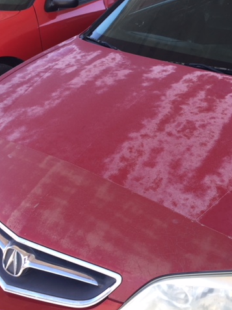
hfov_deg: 36.7
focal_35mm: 39
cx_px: 136
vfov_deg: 47.9
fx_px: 349
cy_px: 155
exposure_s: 1/146
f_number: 2.2
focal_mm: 4.15
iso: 32
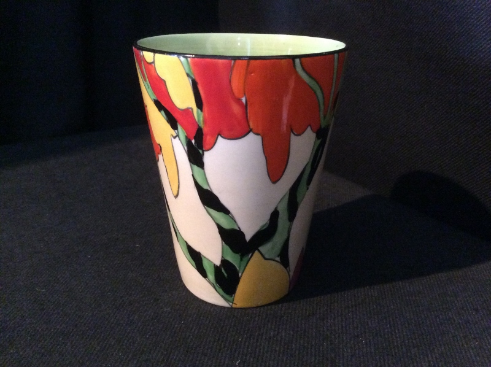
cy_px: 184
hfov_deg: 55.4
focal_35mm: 33
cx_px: 246
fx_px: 468
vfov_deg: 42.9
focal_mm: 3.3
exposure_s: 1/15
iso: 500
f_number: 2.4
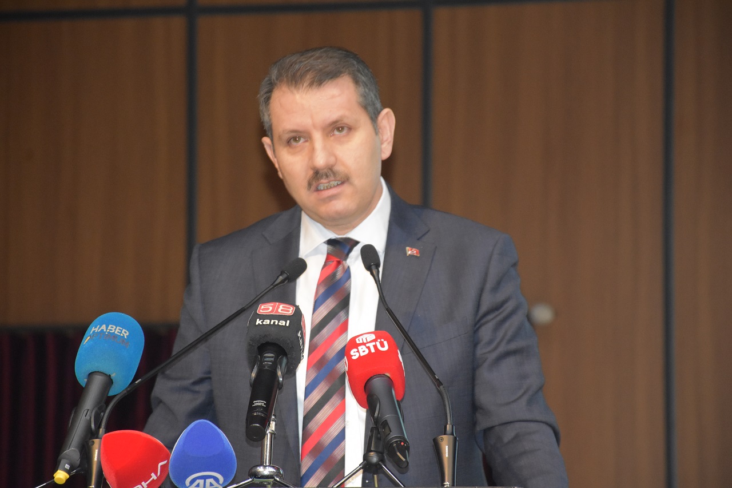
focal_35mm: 210
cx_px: 366
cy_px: 244
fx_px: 4269
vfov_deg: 6.5
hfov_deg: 9.8
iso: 3200
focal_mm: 140
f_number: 5.6
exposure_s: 1/60
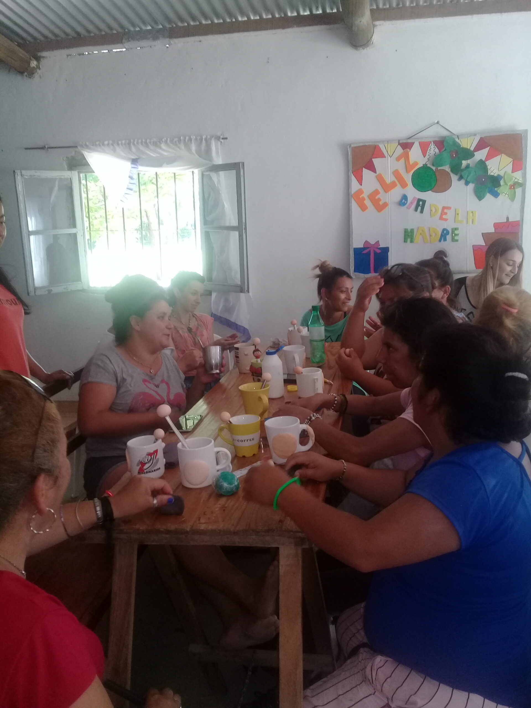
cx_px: 266
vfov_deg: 58.4
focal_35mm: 31
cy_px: 354
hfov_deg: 45.4
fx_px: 634
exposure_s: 1/33
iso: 100
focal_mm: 3.3
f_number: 2.2
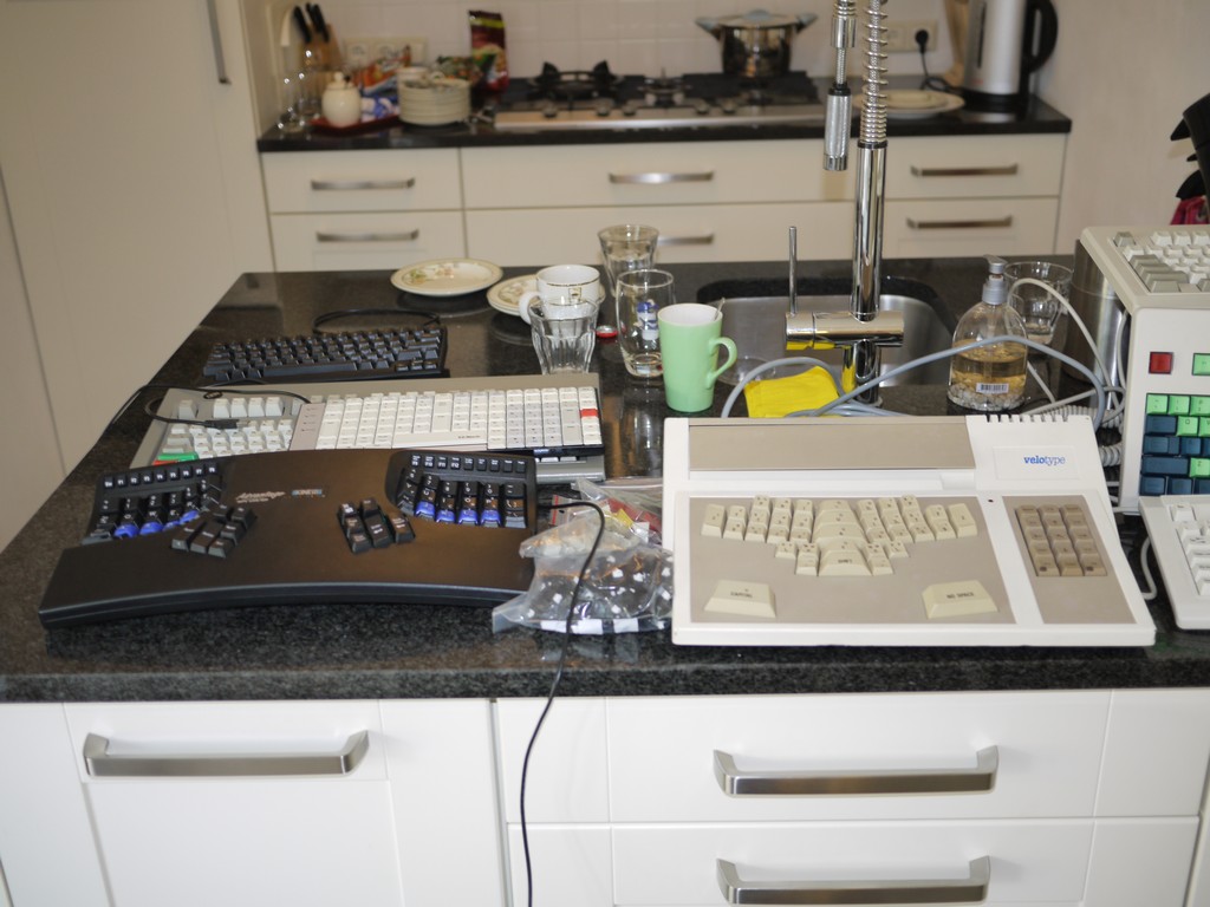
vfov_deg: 36.0
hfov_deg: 46.8
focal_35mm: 40
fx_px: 1398
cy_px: 454
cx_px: 605
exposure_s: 1/30
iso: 160
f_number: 1.7
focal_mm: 20
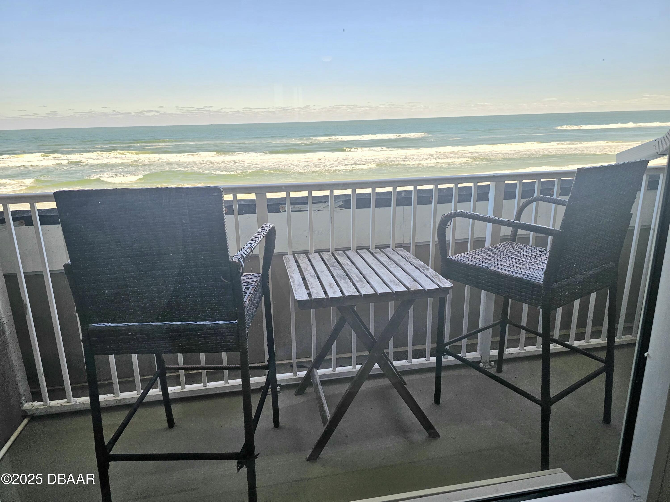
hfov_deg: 73.9
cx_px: 335
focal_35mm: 23
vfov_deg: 58.9
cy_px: 251
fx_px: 445
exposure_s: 1/182
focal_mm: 6.3
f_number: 1.7
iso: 16
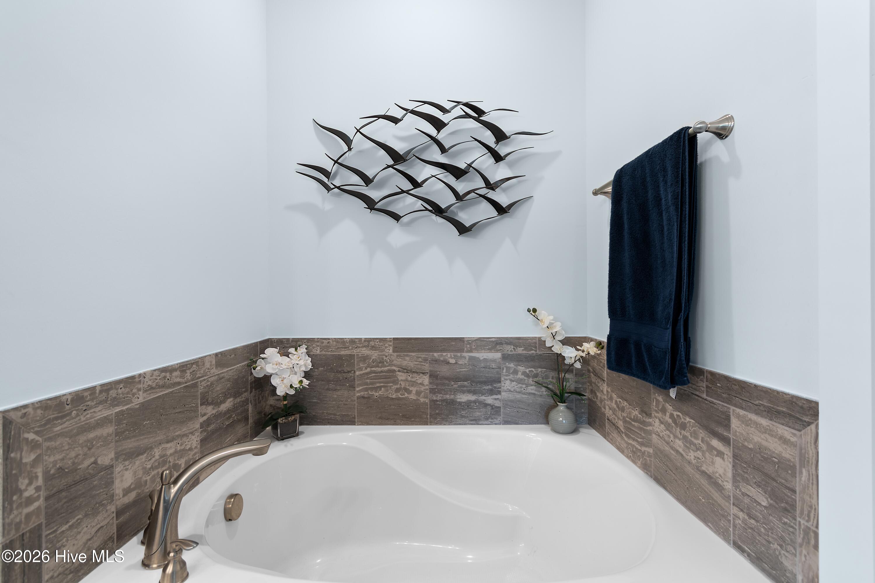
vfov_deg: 77.3
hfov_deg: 100.4
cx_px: 438
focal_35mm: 15
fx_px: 365
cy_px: 292
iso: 100
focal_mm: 10
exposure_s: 1/3
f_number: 4.5
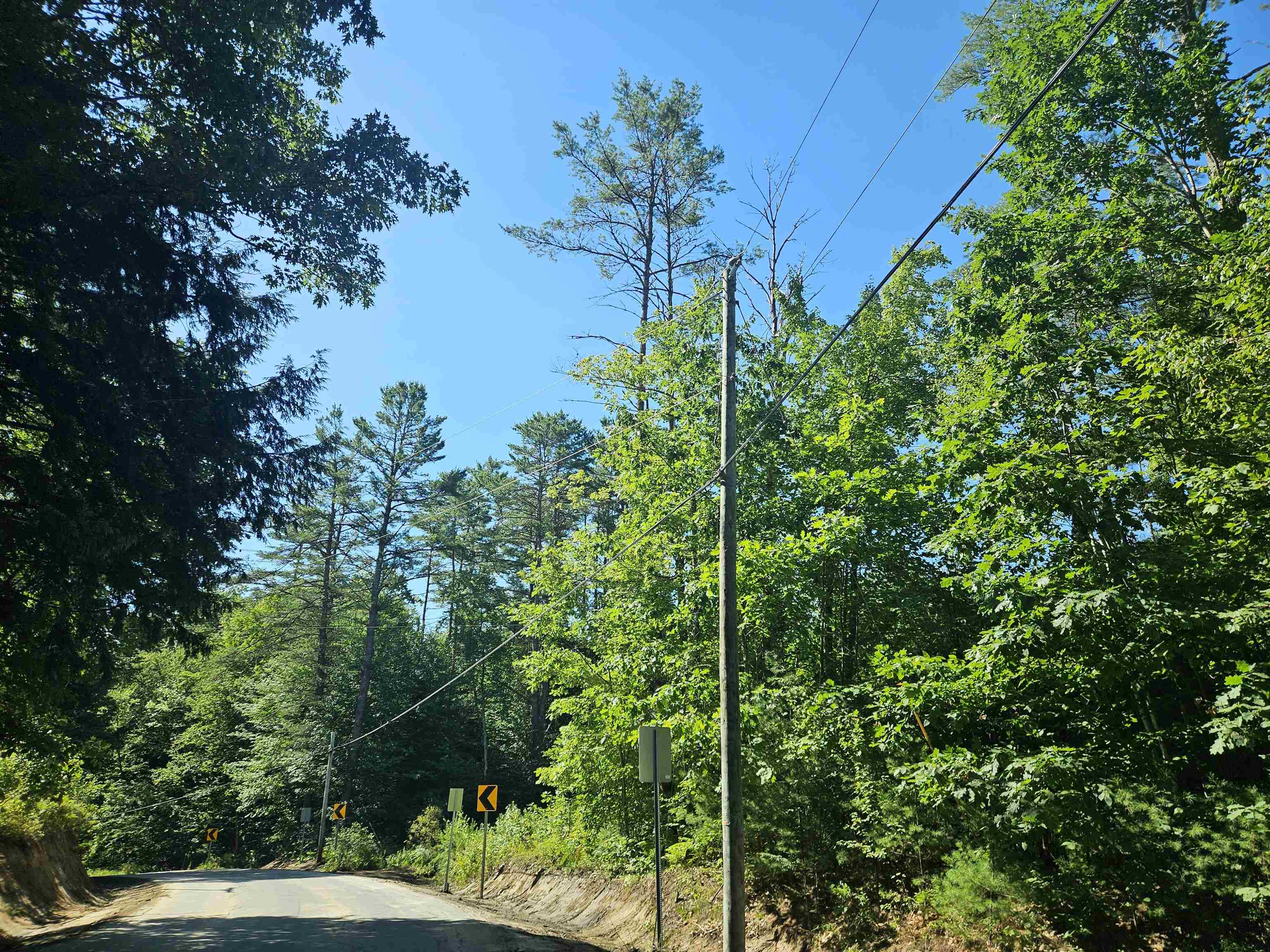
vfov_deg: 58.9
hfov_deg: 73.9
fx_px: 844
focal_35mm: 23
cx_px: 635
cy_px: 476
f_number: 1.8
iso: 25
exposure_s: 1/775
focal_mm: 5.4
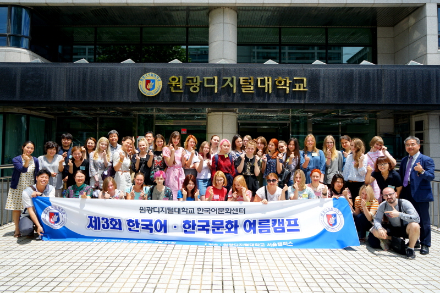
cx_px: 220
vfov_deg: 53.1
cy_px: 146
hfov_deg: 73.8
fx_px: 293
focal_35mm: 24
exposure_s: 1/320
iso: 100
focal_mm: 24
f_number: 8
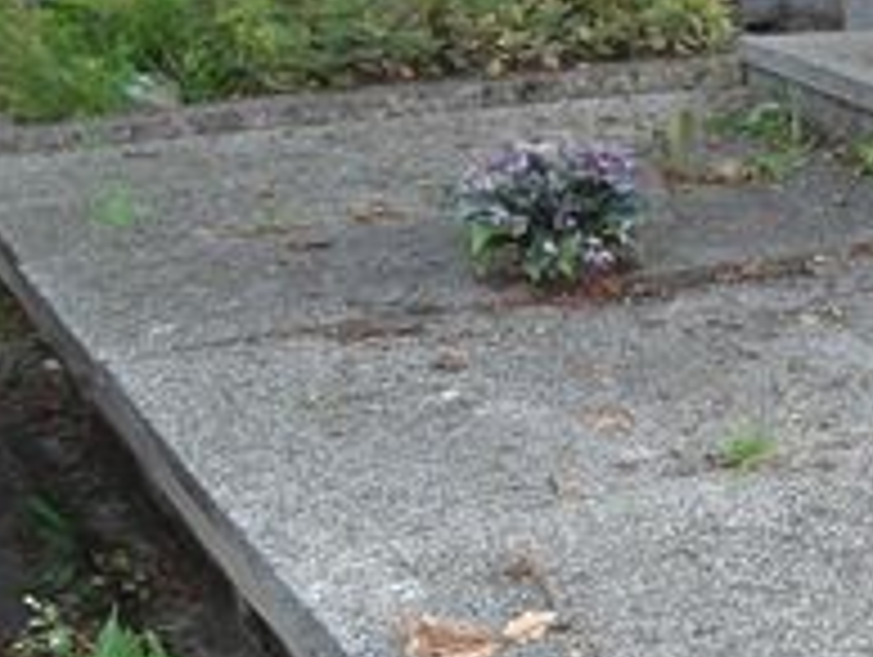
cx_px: 1210
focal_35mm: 79
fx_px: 1995
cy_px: 585
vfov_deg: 18.4
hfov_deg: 21.6
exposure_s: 1/45
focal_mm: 5.2
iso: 100
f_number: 3.4
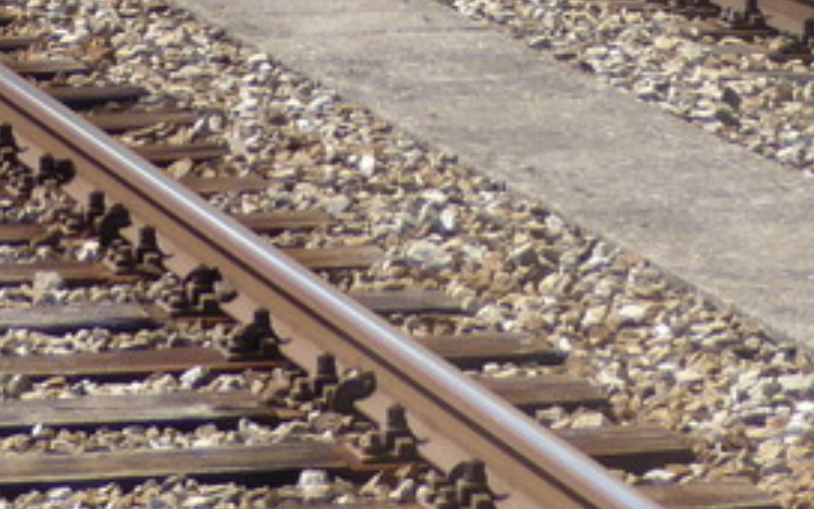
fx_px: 7165
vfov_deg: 4.0
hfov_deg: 6.5
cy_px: -731
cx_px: 305
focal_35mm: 323
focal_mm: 11.7
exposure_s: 1/250
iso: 80
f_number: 4.4
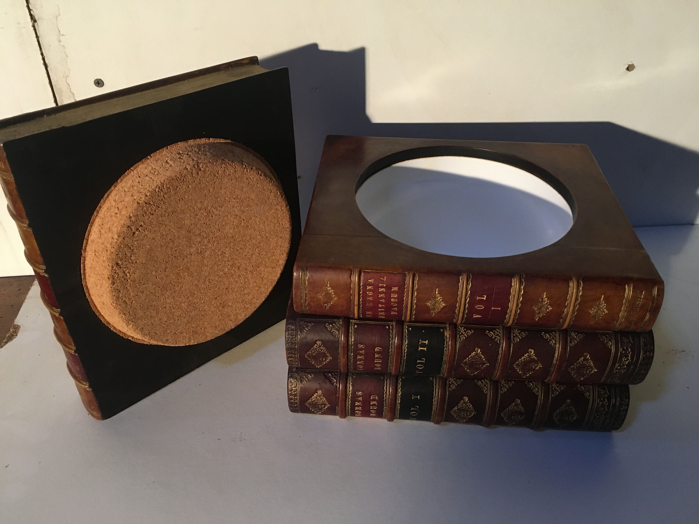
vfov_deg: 48.2
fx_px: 586
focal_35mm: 29
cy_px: 262
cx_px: 350
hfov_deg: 61.7
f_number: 2.2
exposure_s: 1/33
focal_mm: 4.15
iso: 250
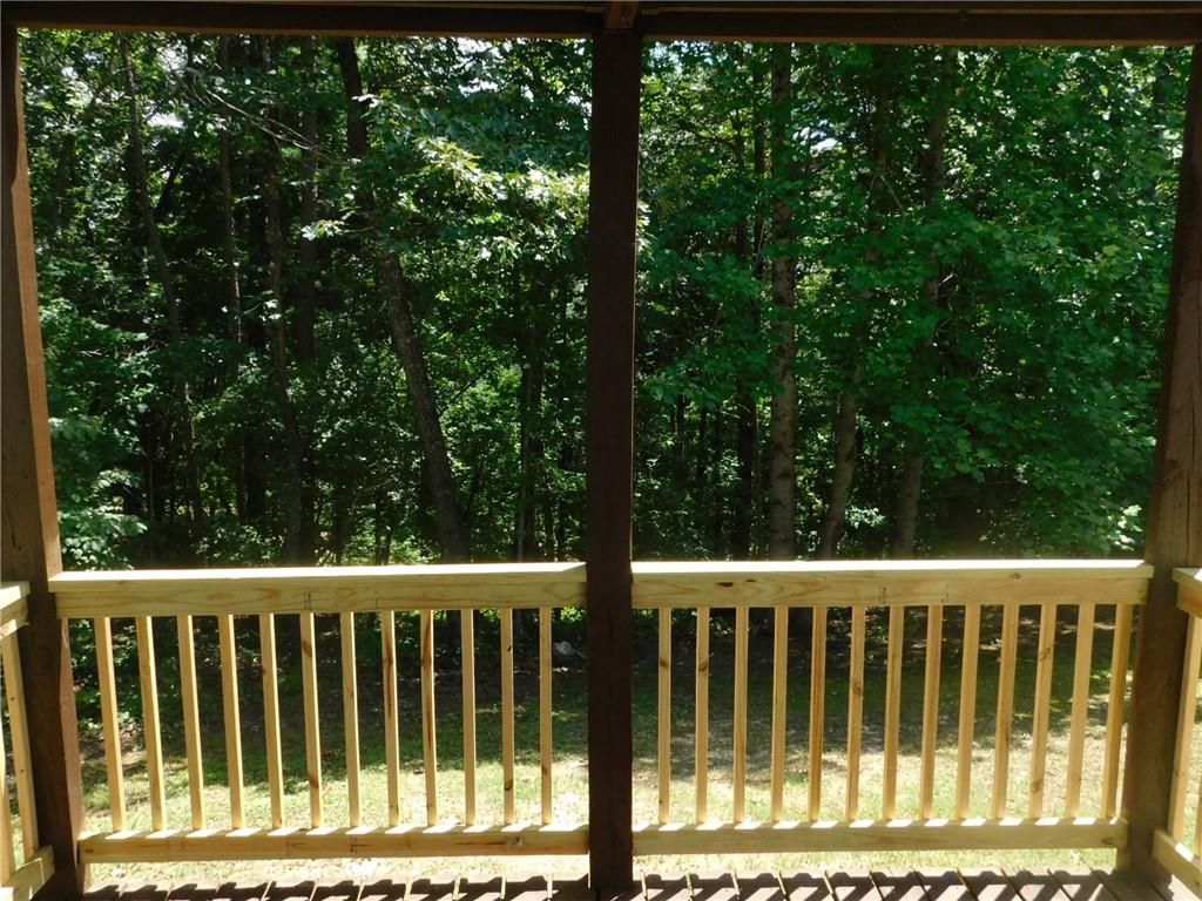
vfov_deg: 49.7
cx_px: 601
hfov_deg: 63.4
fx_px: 972
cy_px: 450
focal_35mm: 28
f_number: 3.2
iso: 400
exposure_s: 1/1000
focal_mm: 4.9
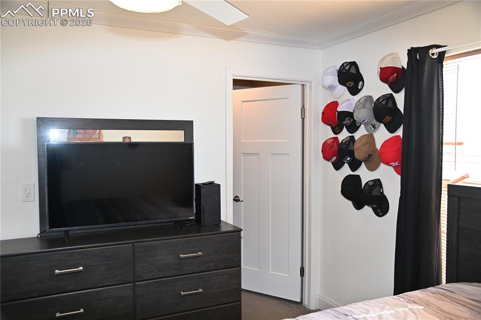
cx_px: 240
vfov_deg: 43.6
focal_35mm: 30
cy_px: 160
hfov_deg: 62.0
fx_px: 401
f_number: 4
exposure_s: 1/60
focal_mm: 30
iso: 320
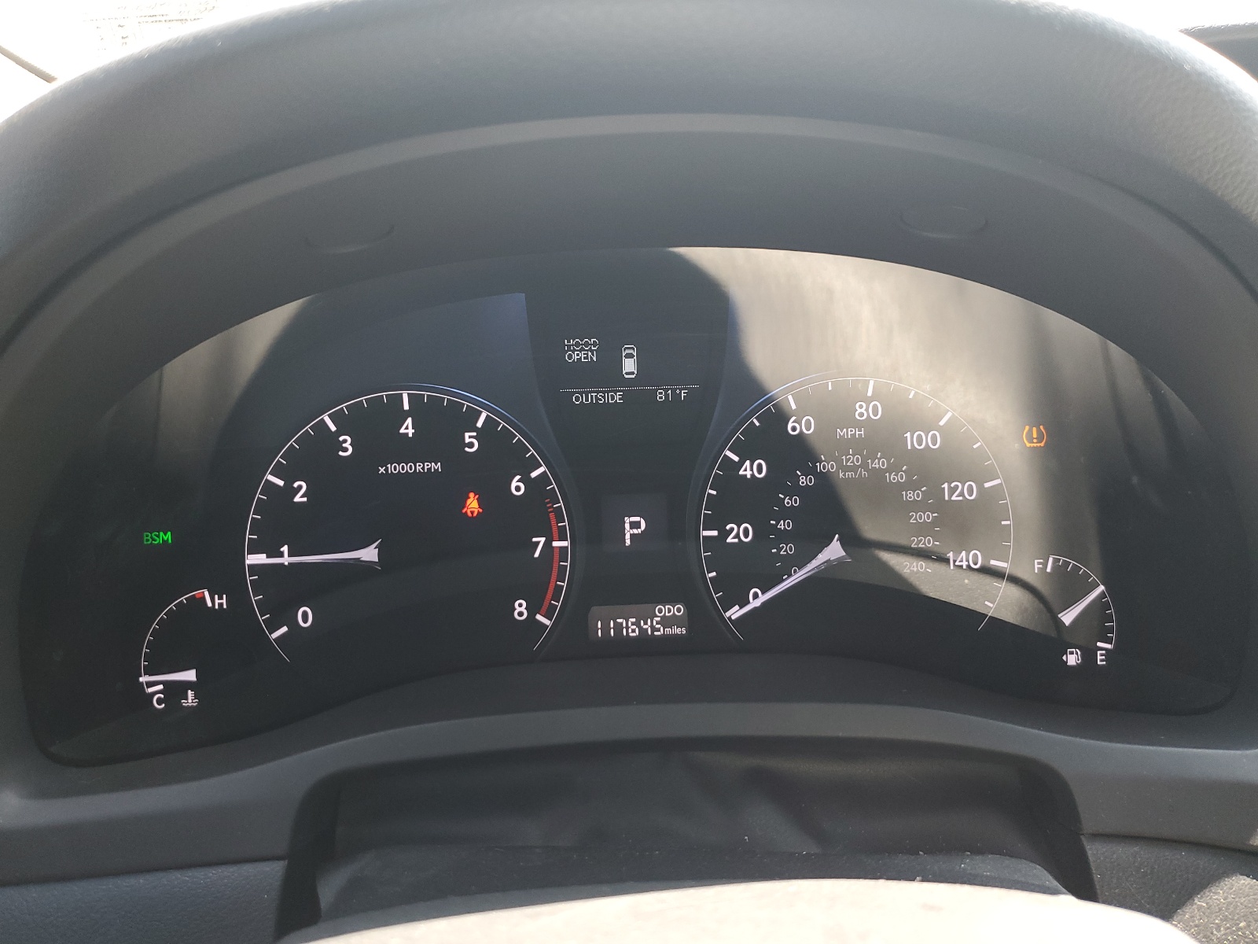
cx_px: 629
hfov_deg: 67.3
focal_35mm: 26
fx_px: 945
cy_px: 472
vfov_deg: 53.1
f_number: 1.5
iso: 74
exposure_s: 1/100
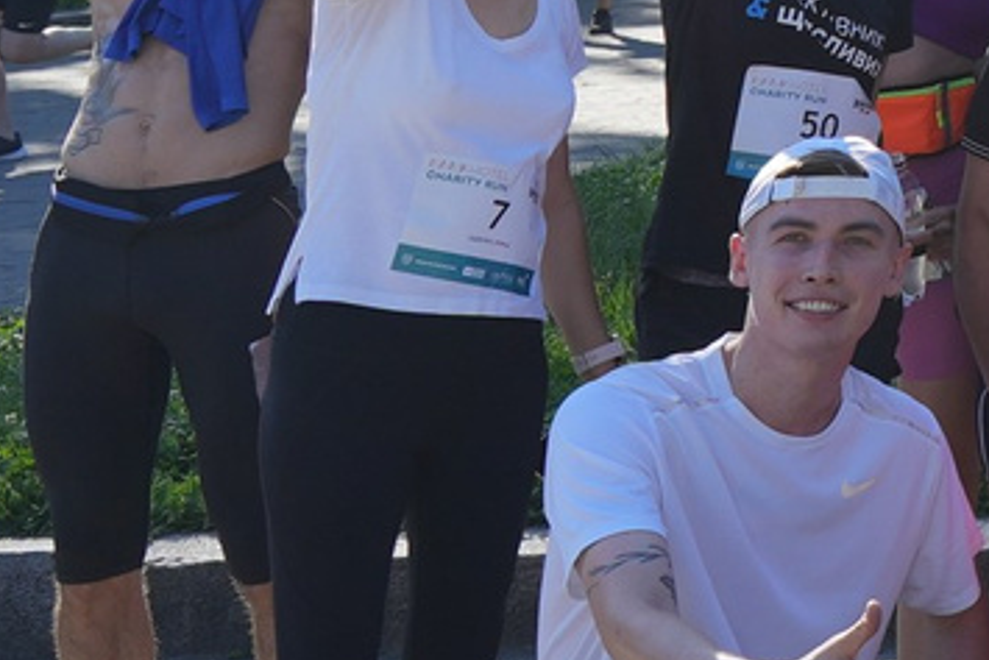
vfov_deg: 7.5
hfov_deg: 9.7
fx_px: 4754
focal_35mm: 173
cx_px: 2791
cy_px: -801
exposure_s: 1/320
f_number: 5
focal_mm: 24
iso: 100
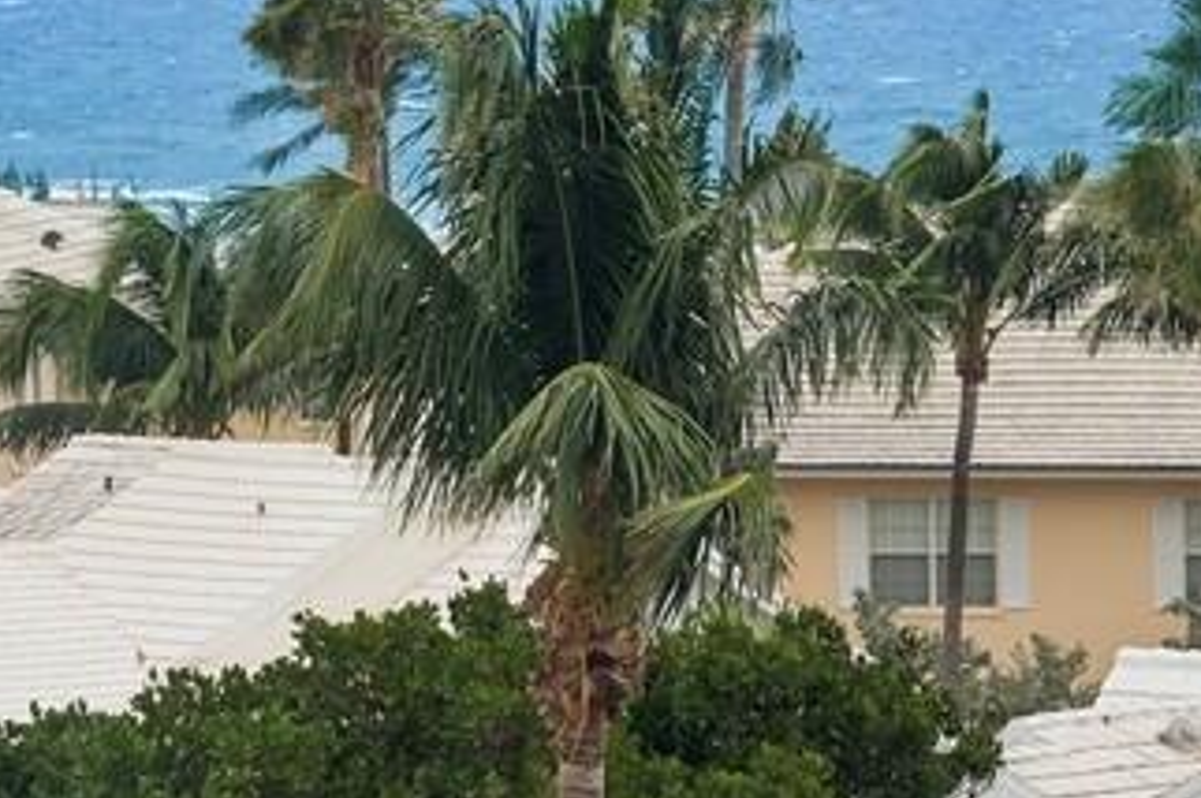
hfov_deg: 6.2
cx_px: 809
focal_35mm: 335
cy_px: -168
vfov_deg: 4.1
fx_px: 11164
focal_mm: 120
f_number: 11
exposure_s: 1/100
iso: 100
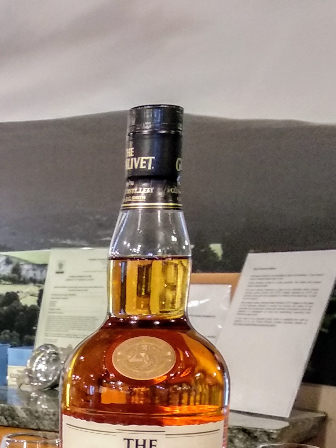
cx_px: -42
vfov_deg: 26.0
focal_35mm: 71
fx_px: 919
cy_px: 445
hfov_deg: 19.7
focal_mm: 3.81
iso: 800
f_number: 2.2
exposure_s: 1/20
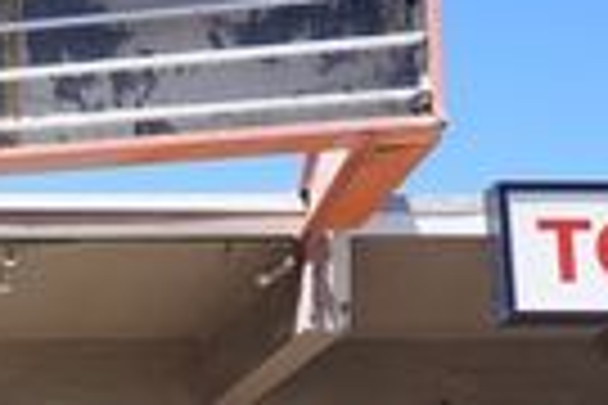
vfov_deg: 15.0
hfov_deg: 20.7
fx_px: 1503
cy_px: 434
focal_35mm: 89
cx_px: -198
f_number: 9
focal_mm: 16
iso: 100
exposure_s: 1/125
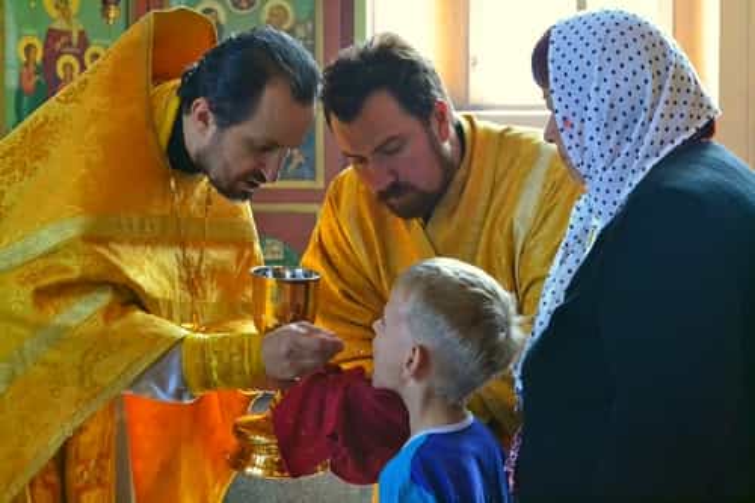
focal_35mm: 82
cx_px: 378
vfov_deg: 16.5
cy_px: 252
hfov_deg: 24.6
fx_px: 1730
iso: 3200
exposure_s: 1/60
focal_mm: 55
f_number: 11
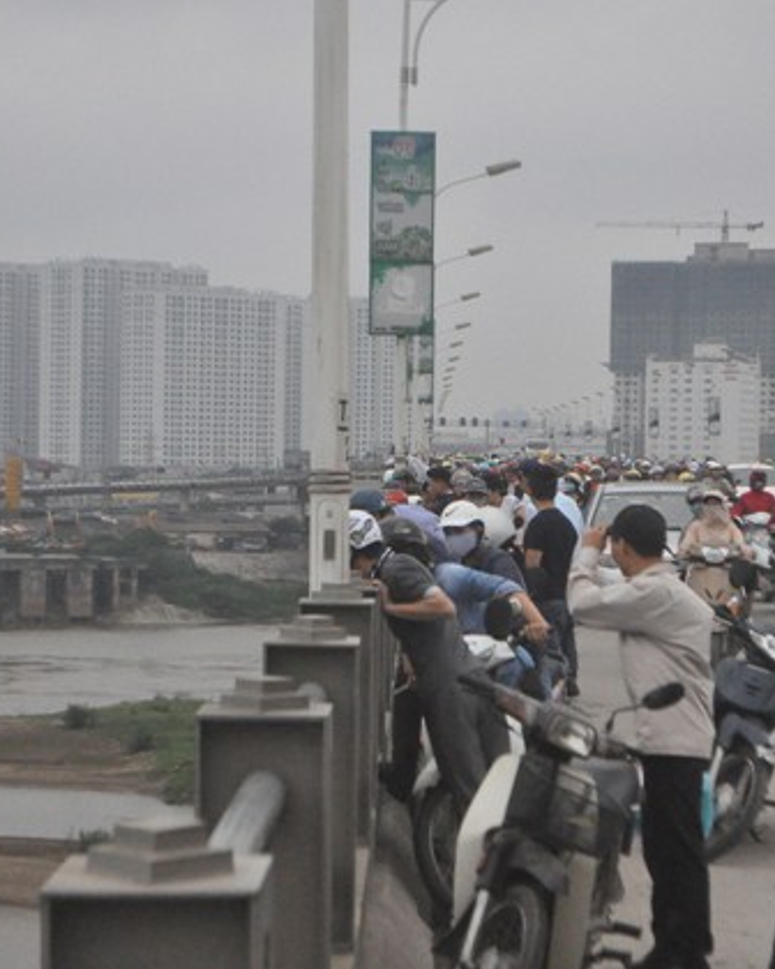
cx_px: 489
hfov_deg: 13.1
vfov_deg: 16.3
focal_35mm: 118
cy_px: 486
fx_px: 3375
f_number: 5.6
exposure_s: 1/2000
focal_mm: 55
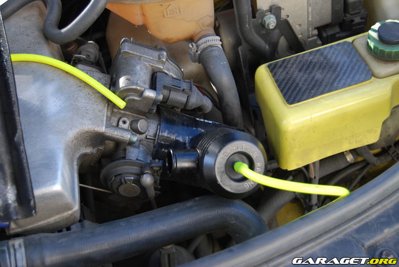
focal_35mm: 57
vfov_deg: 23.8
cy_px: 134
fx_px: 632
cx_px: 200
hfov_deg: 35.0
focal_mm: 38
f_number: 5
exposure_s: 1/60
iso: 200
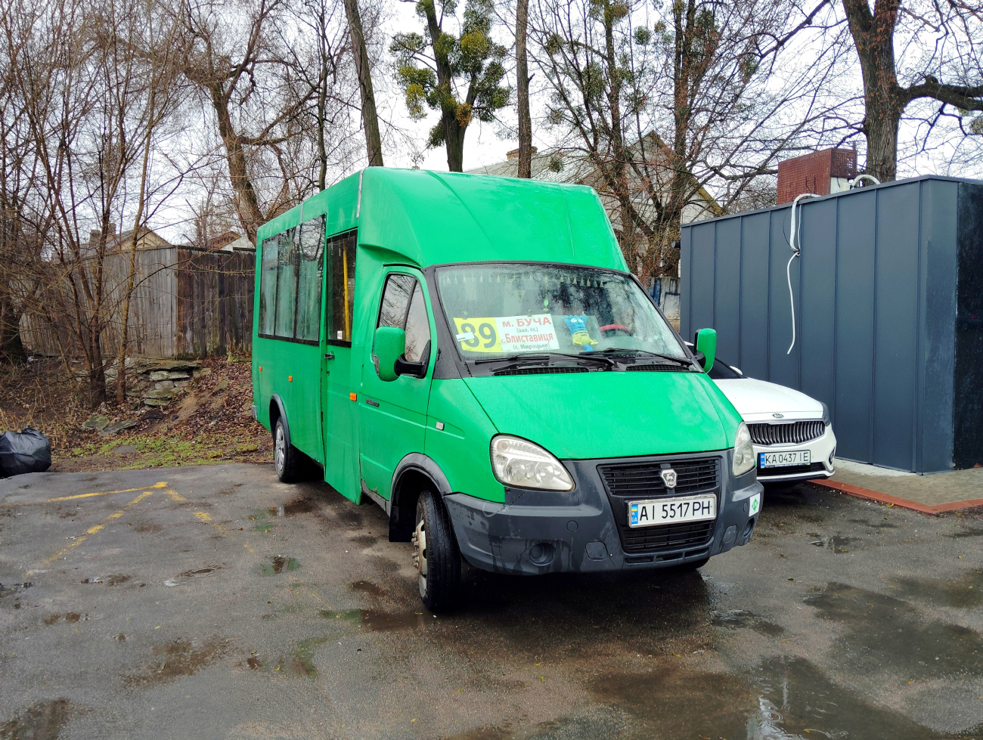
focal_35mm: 28
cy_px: 370
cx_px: 492
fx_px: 796
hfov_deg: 63.4
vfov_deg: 49.9
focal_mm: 4.22
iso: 84
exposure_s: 1/100
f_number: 1.8
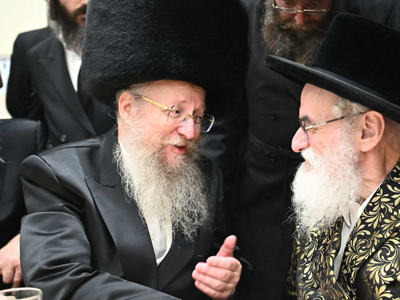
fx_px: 682
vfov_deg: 24.8
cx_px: 244
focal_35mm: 59
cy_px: 141
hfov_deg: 32.6
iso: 3200
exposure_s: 1/160
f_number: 3.5
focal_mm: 45
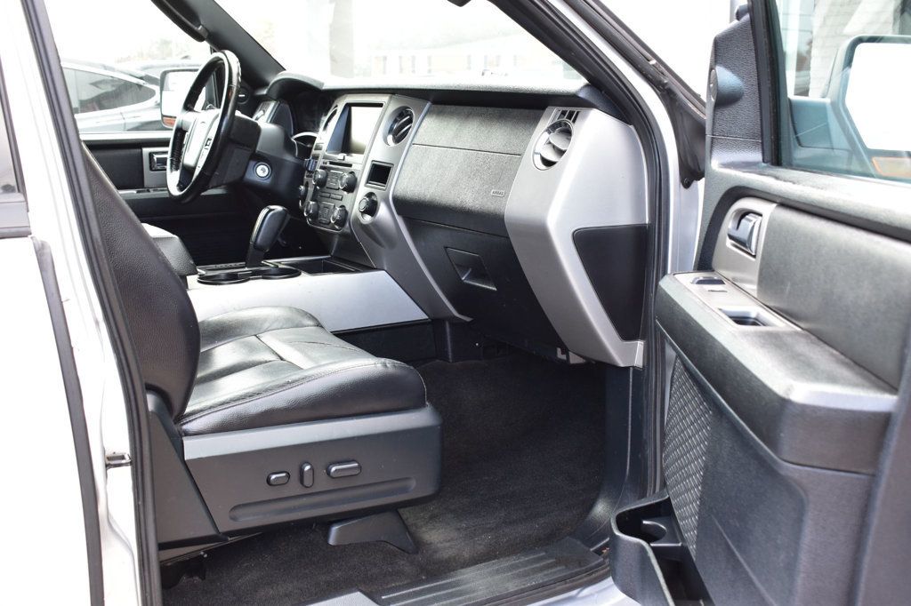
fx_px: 1024
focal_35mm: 40
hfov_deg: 47.9
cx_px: 456
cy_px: 303
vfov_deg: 33.0
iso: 400
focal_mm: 27
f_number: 7.1
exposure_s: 1/30
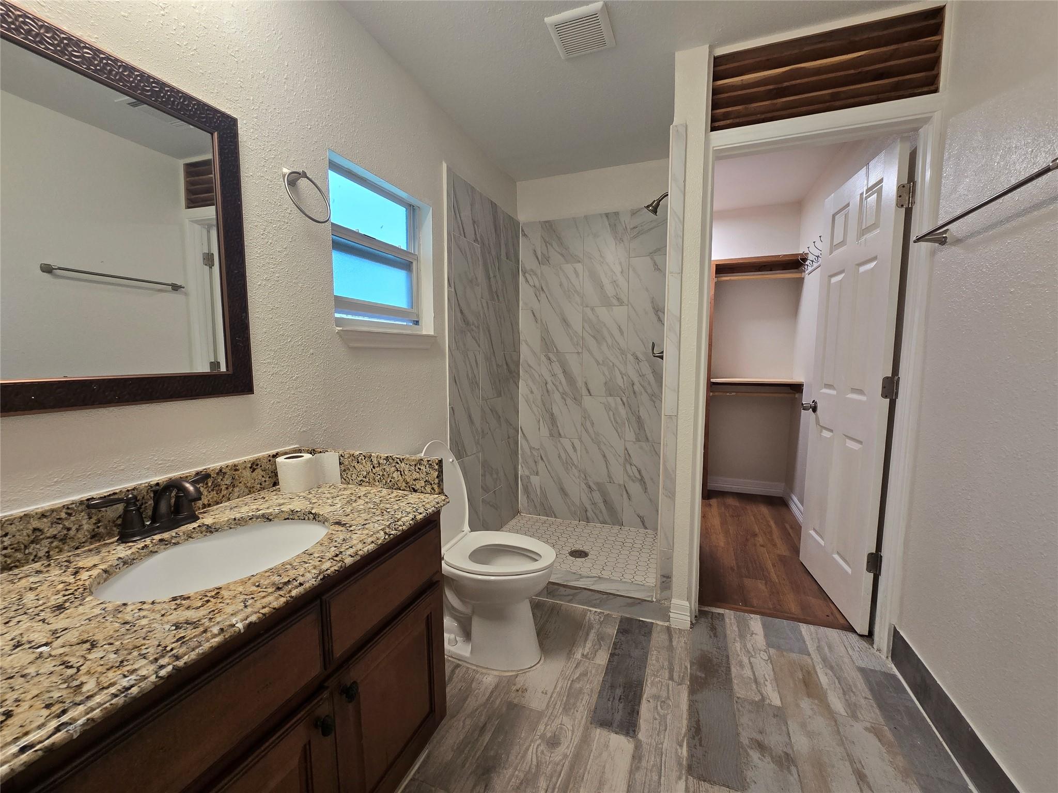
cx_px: 529
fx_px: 397
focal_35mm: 13
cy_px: 396
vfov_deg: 89.9
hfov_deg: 106.2
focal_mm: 2.2
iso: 160
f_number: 2.2
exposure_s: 1/60
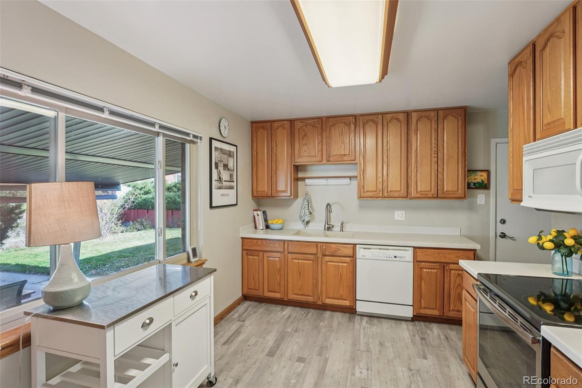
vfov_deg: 70.1
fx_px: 276
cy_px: 194
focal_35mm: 17
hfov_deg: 93.0
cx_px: 291
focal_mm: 17.1
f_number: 8
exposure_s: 1/8
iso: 400
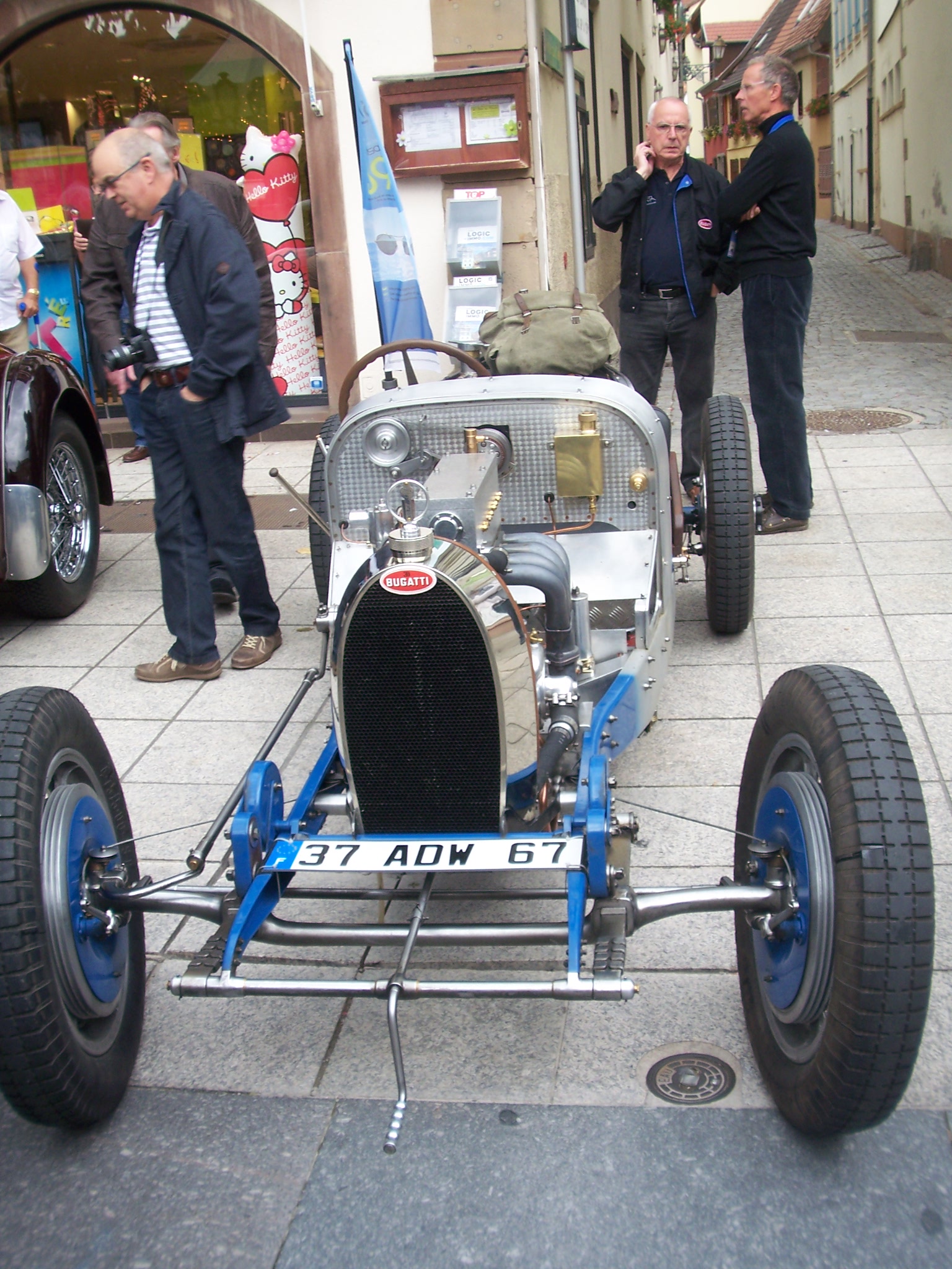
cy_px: 634
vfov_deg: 49.0
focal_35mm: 38
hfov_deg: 37.7
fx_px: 1393
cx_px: 476
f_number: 3.9
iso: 64
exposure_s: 1/80
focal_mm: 6.3
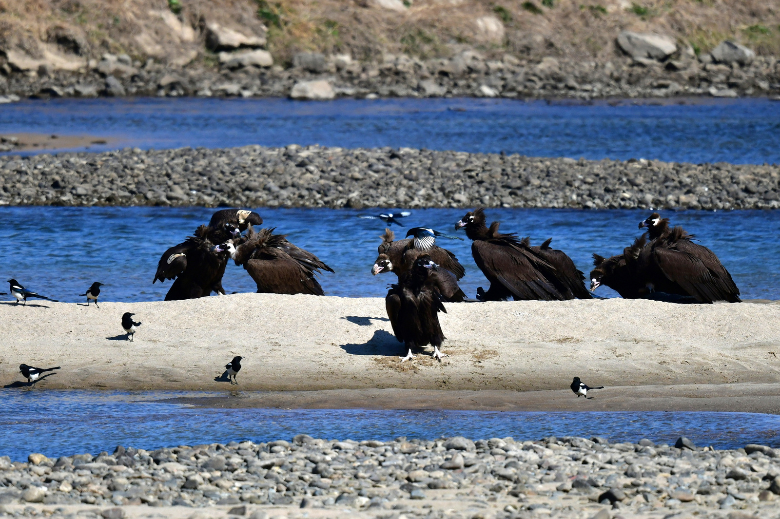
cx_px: 390
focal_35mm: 750
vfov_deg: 1.8
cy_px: 260
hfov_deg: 2.8
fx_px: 16241
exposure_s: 1/6400
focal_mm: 500
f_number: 5.6
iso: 400
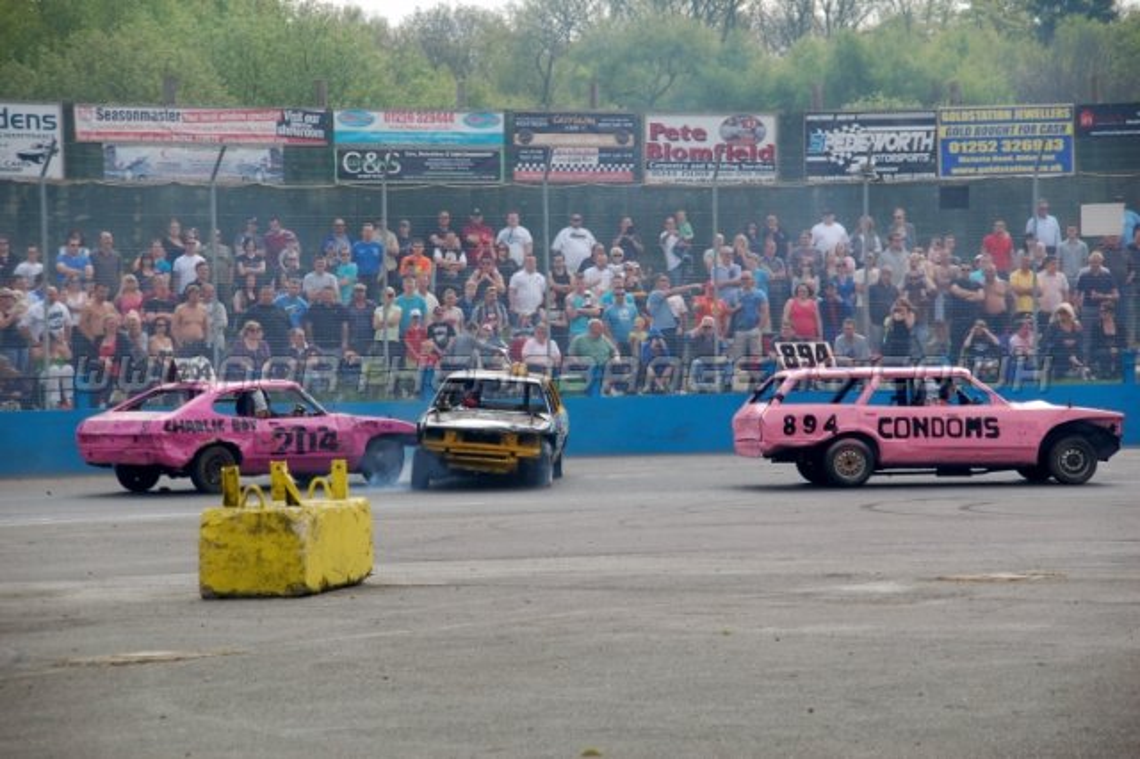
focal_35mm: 142
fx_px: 4510
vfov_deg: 9.6
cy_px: 380
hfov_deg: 14.4
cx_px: 570
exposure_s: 1/800
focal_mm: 95
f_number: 5.6
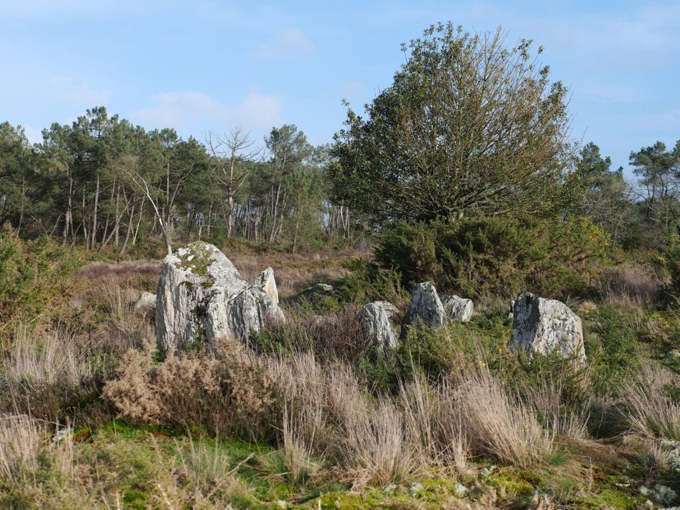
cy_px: 255
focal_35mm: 50
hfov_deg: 38.2
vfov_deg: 29.1
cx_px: 340
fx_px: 982
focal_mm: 25
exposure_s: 1/1000
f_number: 4
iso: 200
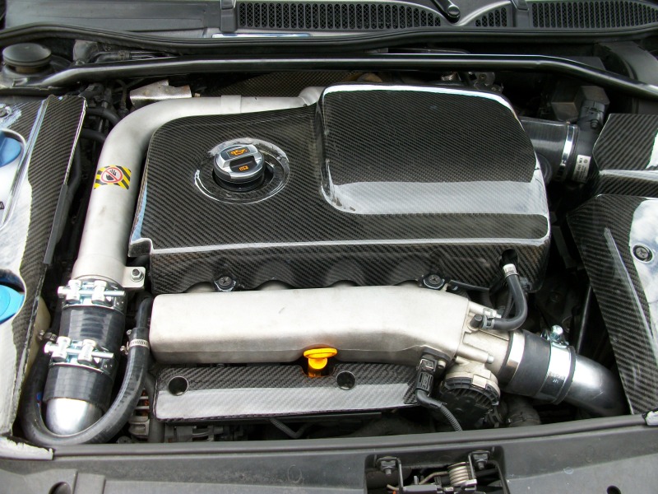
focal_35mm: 34
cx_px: 329
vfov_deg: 41.8
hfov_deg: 54.0
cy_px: 247
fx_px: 646
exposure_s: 1/137
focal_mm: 5.7
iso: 80
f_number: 2.9
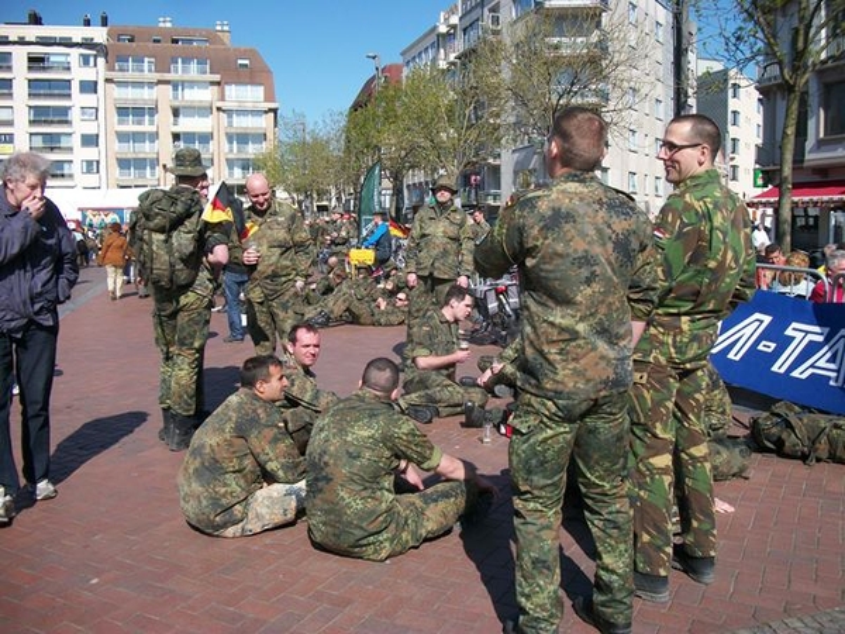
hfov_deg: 56.8
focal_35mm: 32
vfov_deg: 44.2
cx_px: 422
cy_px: 317
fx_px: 781
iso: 80
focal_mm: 5.7
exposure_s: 1/160
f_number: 8.8
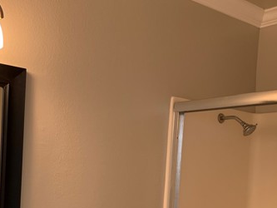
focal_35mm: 50
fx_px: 400
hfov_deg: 38.0
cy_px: 186
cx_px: 108
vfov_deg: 28.1
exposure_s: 1/60
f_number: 1.8
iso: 100
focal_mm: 4.25
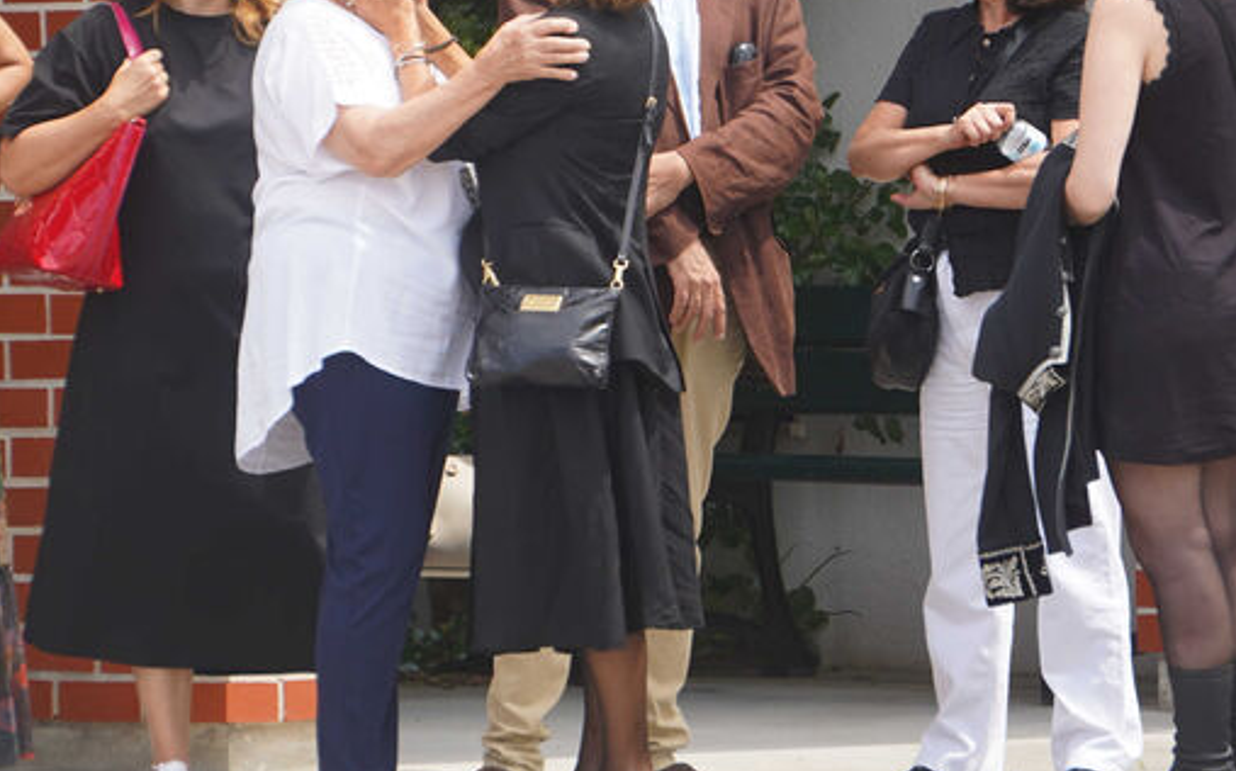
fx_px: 19832
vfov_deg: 2.2
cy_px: 213
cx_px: 428
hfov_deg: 3.6
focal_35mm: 589
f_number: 6.3
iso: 200
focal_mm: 210
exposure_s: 1/320
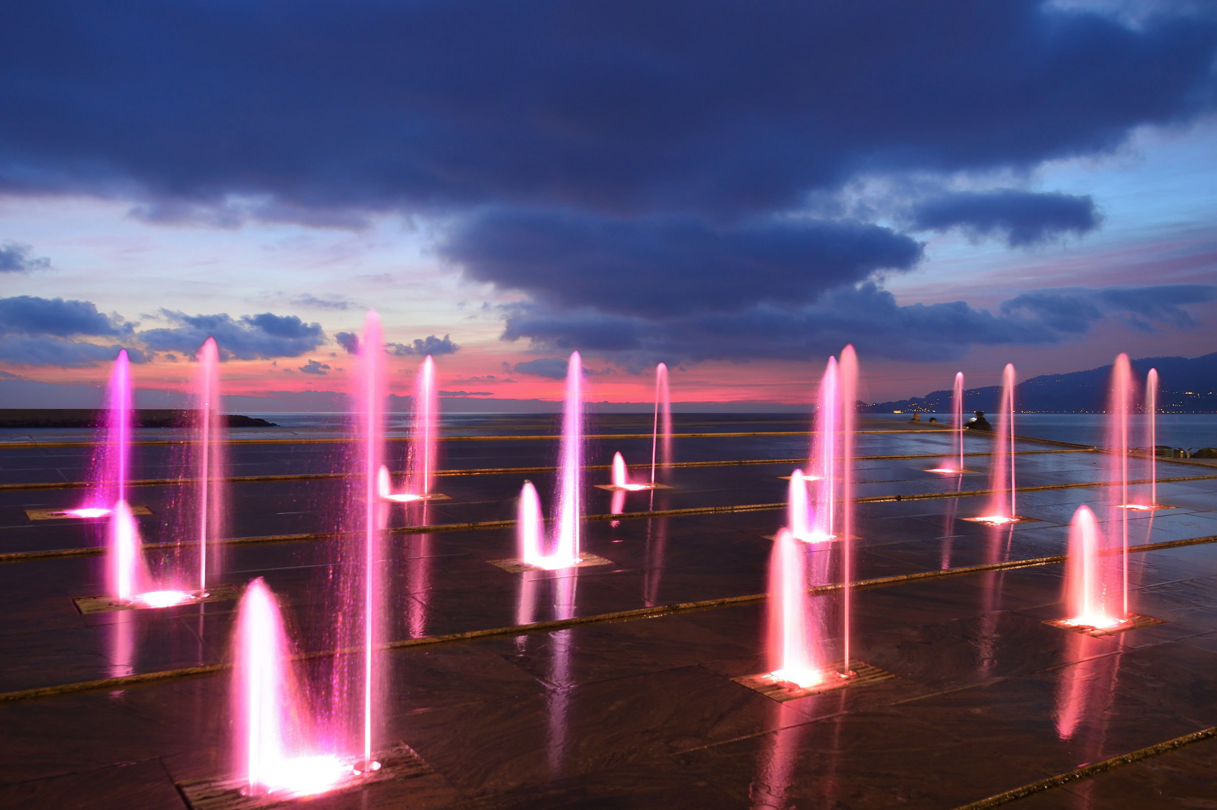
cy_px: 405
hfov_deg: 62.0
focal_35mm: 30
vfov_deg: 43.5
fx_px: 1013
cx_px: 608
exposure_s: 10
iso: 100
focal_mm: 20
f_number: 8
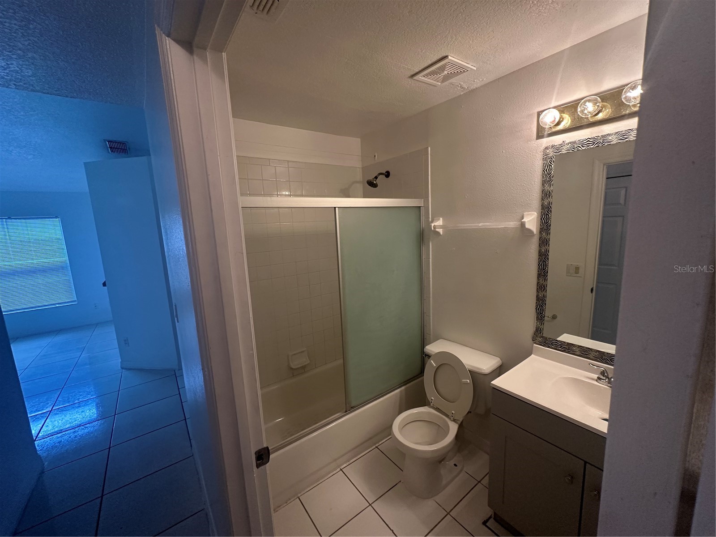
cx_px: 358
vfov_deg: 85.7
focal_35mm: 14
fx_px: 290
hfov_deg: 102.1
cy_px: 268
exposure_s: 1/120
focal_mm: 2.22
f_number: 2.2
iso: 250
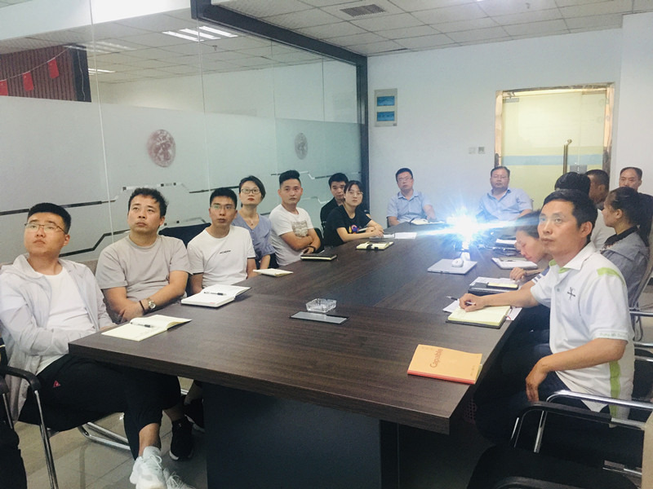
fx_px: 547
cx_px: 326
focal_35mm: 29
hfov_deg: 61.7
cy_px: 244
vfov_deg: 48.2
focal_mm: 4.15
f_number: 2.2
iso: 160
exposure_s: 1/17
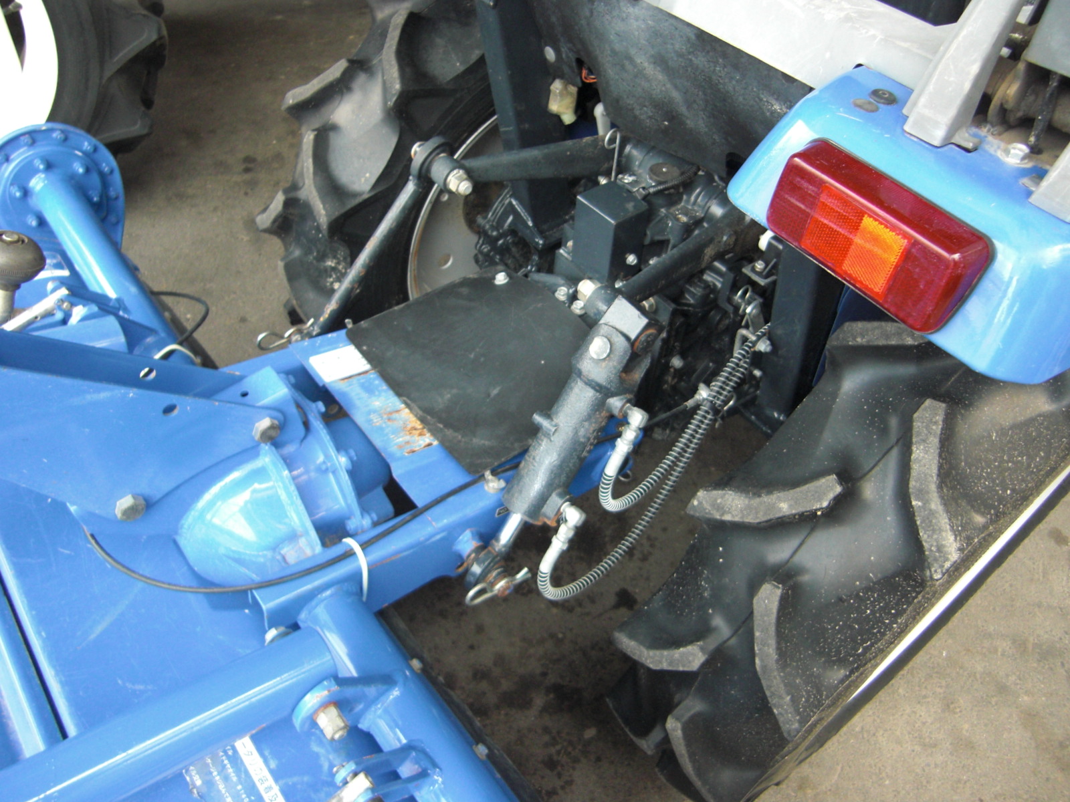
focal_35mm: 28
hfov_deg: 63.4
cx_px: 535
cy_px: 401
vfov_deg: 49.7
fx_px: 865
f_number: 2.6
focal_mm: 4.9
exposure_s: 1/80
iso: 200
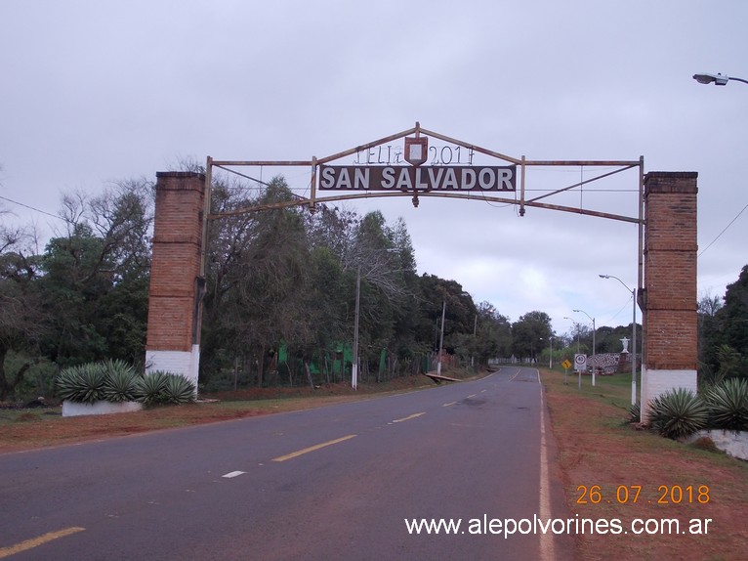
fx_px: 929
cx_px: 374
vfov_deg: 33.6
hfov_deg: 43.9
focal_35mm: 43
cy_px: 280
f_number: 6.5
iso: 80
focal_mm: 6.1
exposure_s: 1/125
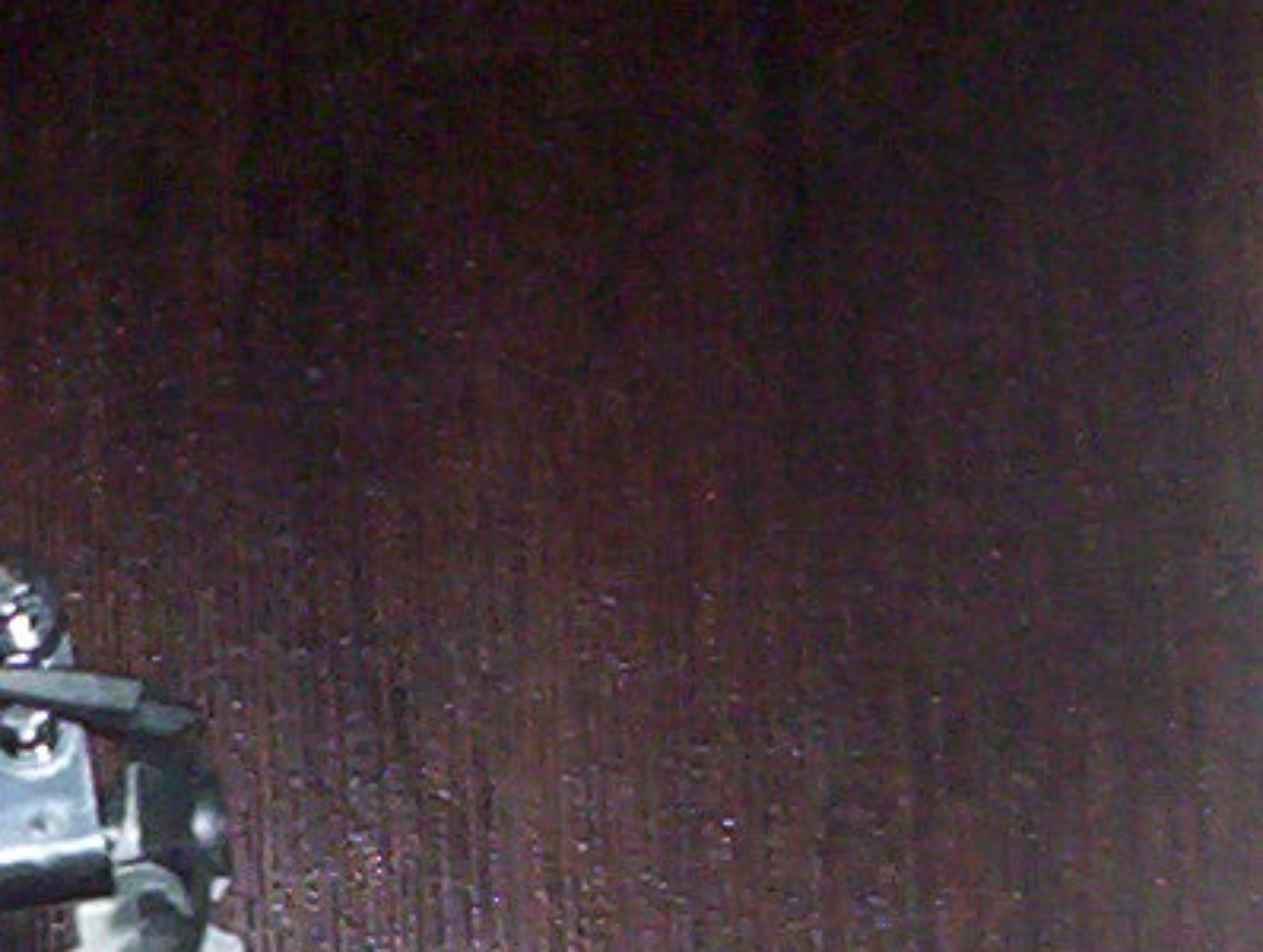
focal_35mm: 156
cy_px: 1088
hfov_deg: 12.1
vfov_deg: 9.4
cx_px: -574
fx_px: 5702
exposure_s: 1/60
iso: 140
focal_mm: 4.99
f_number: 4.5
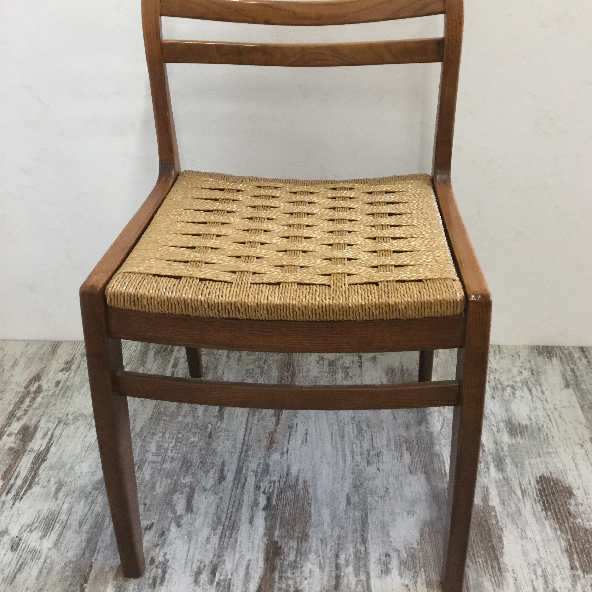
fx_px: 716
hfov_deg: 44.9
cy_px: 216
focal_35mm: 37
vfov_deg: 44.5
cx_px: 300
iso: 50
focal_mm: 3.3
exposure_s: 1/33
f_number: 2.4
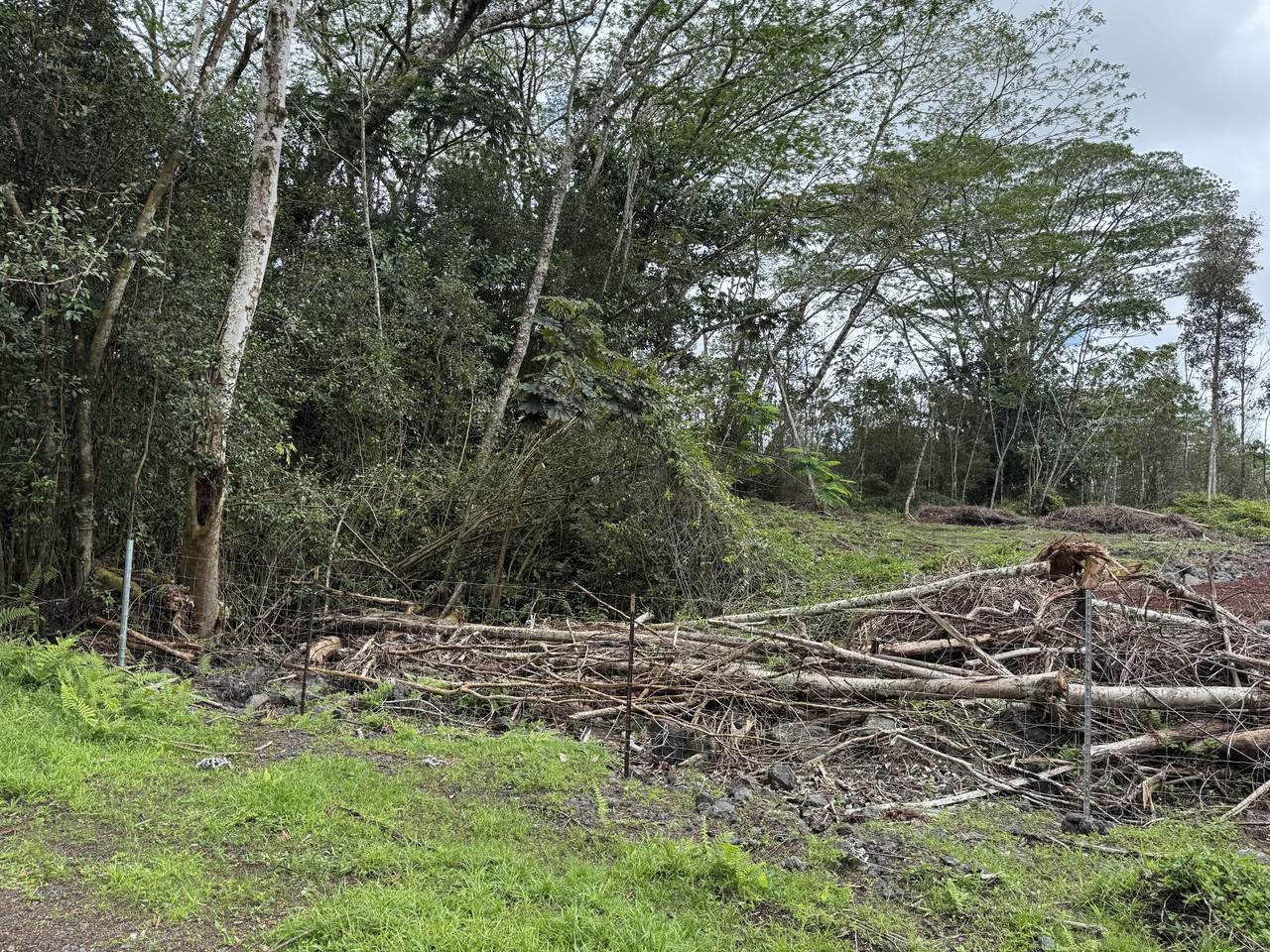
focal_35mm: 24
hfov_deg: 71.6
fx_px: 881
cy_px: 476
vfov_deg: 56.8
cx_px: 635
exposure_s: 1/952
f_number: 1.78
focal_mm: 6.76
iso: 80
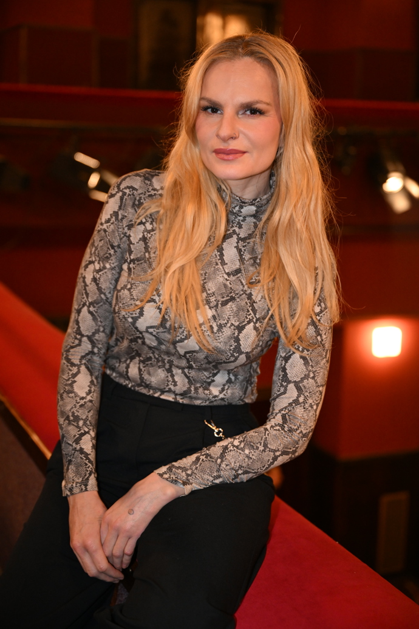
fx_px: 908
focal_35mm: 52
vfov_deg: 38.2
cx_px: 210
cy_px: 314
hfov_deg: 26.0
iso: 2500
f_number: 2.8
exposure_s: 1/100
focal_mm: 52
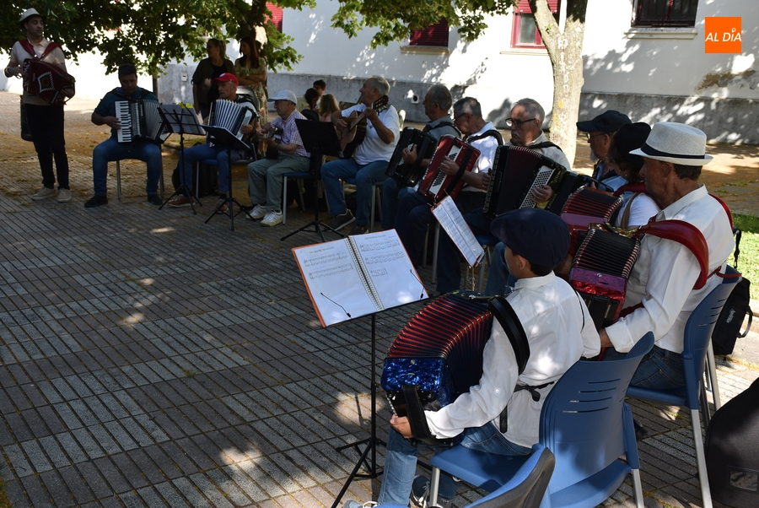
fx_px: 855
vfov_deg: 33.1
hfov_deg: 47.9
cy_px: 254
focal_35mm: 40
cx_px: 380
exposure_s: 1/125
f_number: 5.6
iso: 100
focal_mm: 27
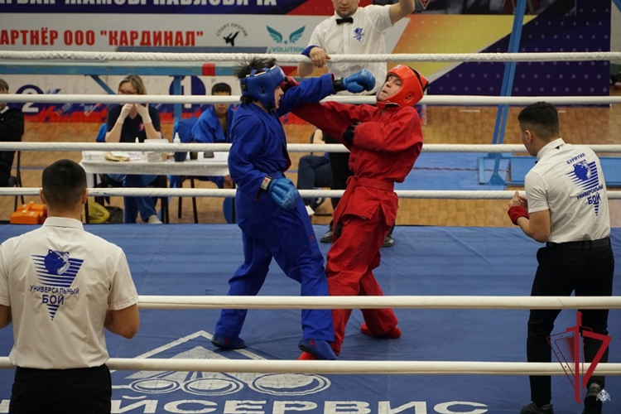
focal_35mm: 158
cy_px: 207
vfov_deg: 8.7
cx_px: 310
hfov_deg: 13.0
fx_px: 2717
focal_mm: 105
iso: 2500
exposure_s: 1/200
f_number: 5.6
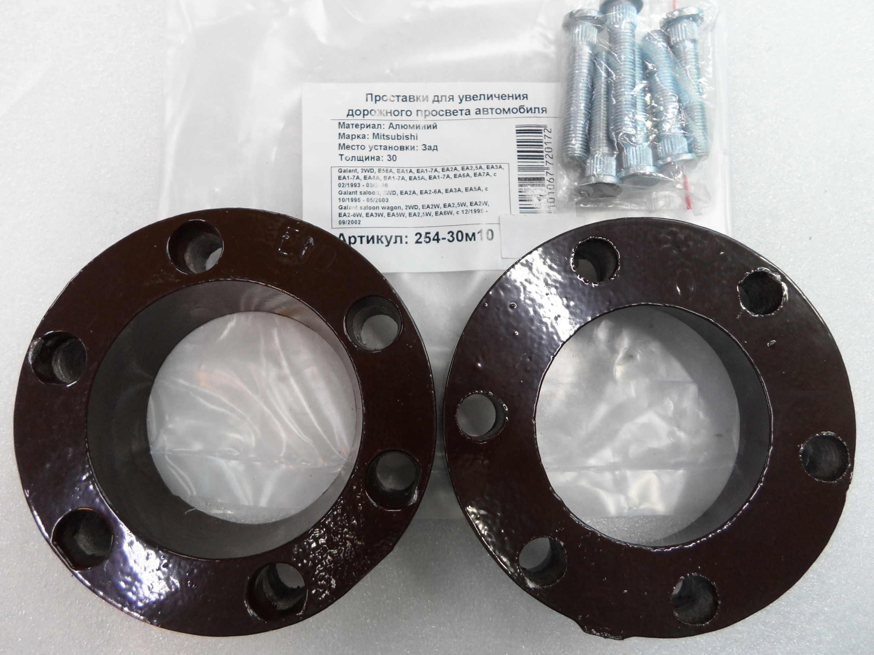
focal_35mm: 25
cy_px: 328
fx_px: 631
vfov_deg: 54.9
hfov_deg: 69.4
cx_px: 437
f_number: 2.5
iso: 120
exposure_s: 1/30
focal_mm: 4.5
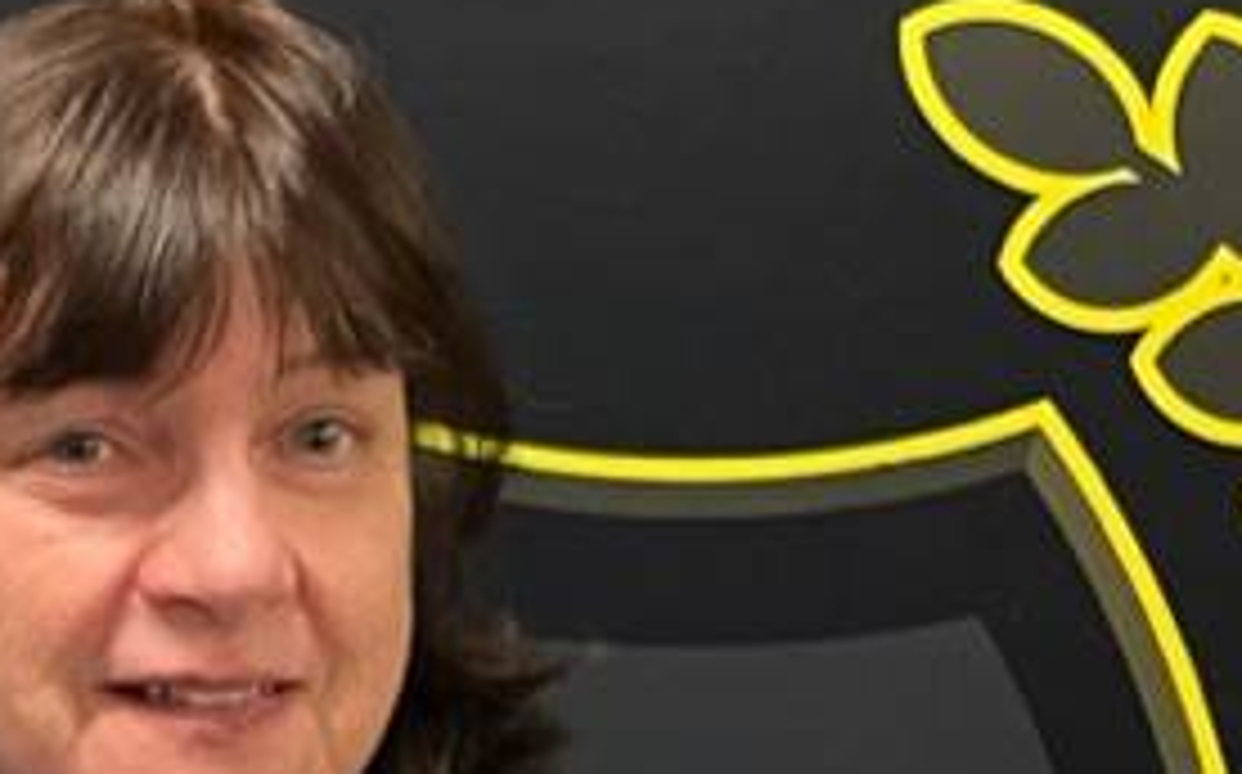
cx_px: -40
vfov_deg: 9.9
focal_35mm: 128
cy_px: 1161
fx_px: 4329
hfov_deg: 16.0
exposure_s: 1/60
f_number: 1.6
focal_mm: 5.1
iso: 320
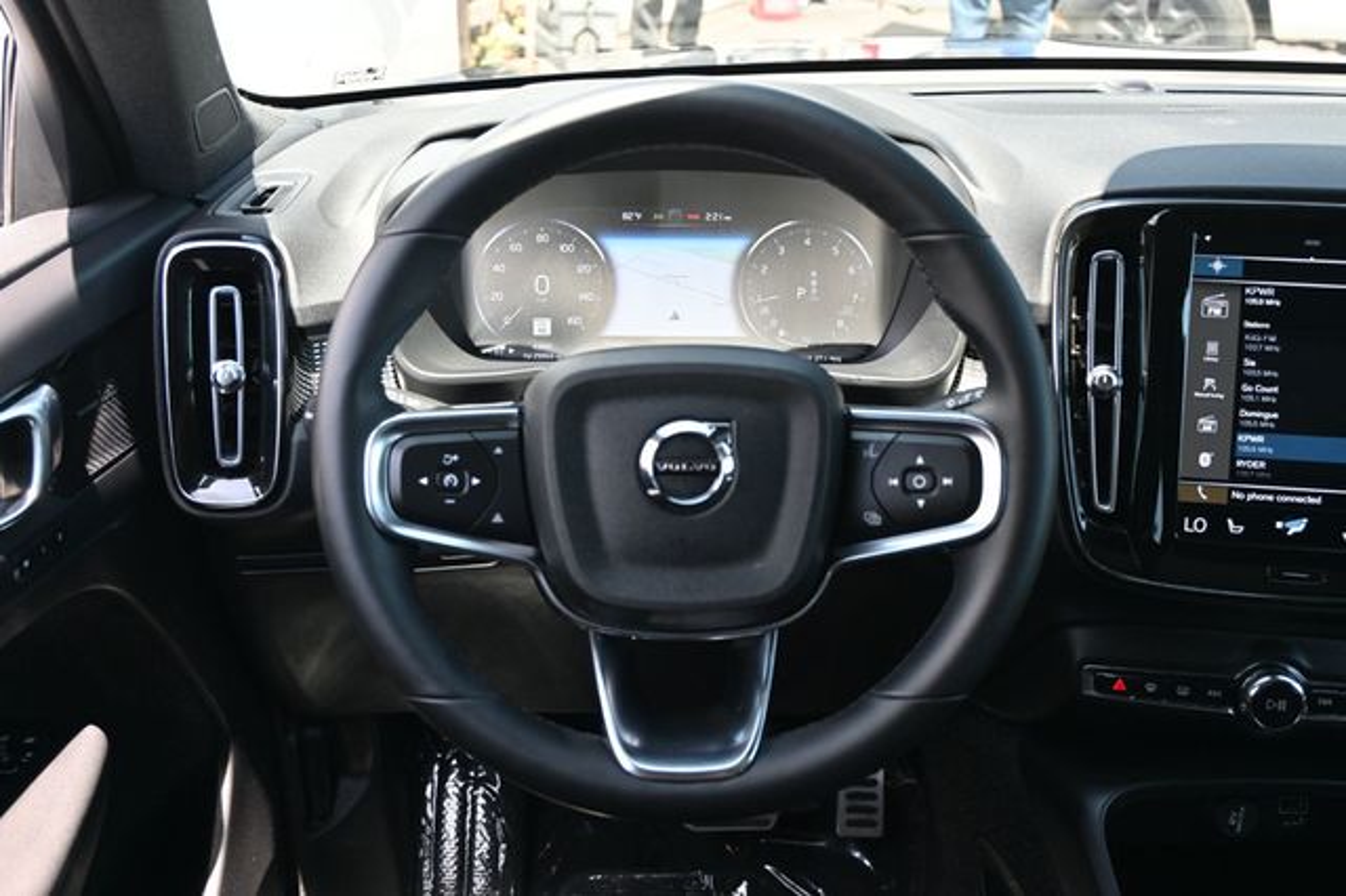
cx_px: 673
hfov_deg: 51.3
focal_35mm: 38
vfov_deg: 35.5
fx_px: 1401
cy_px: 448
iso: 450
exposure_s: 1/125
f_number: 4.2
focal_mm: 25
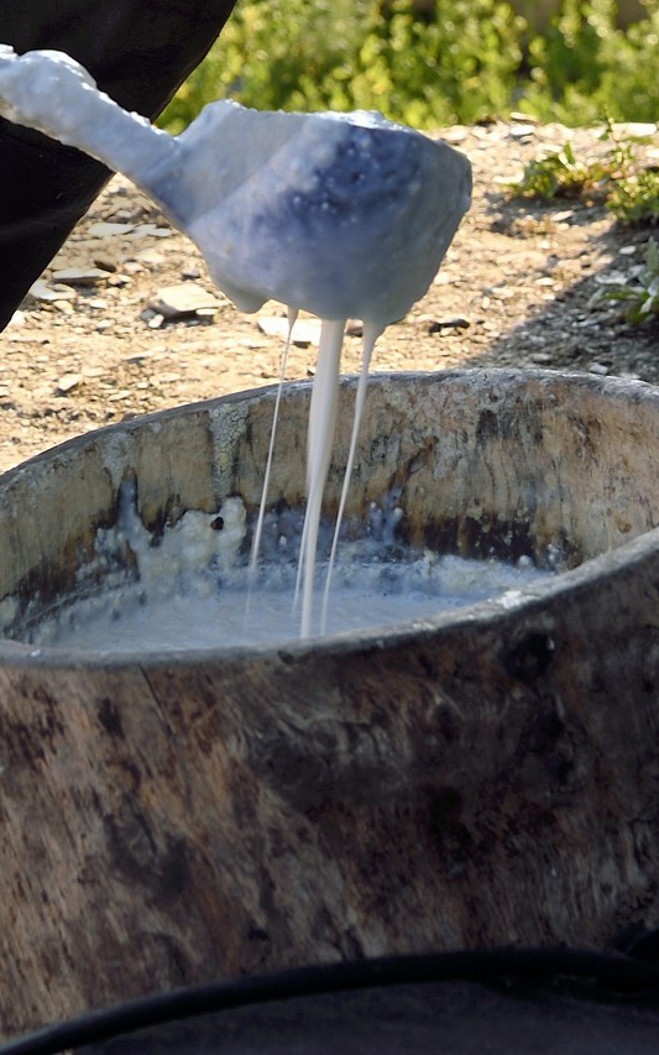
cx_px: -134
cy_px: -259
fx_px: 4282
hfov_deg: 8.7
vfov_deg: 13.6
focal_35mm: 149
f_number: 10
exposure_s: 1/50
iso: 200
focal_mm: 52
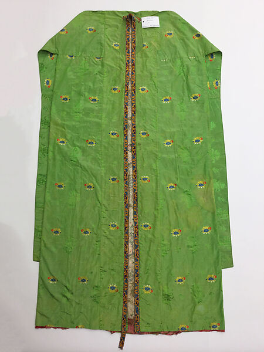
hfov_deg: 45.4
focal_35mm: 31
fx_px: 315
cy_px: 176
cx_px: 132
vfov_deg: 58.4
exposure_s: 1/60
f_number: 2.4
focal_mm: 3.3
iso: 32
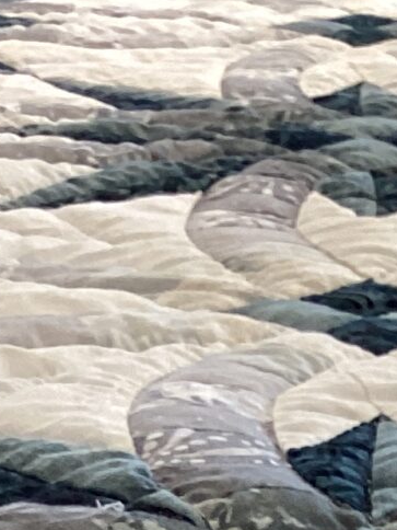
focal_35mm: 164
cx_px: 194
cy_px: 1312
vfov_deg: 10.3
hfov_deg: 9.1
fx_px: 2508
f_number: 2.4
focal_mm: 3.3
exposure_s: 1/60
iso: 125
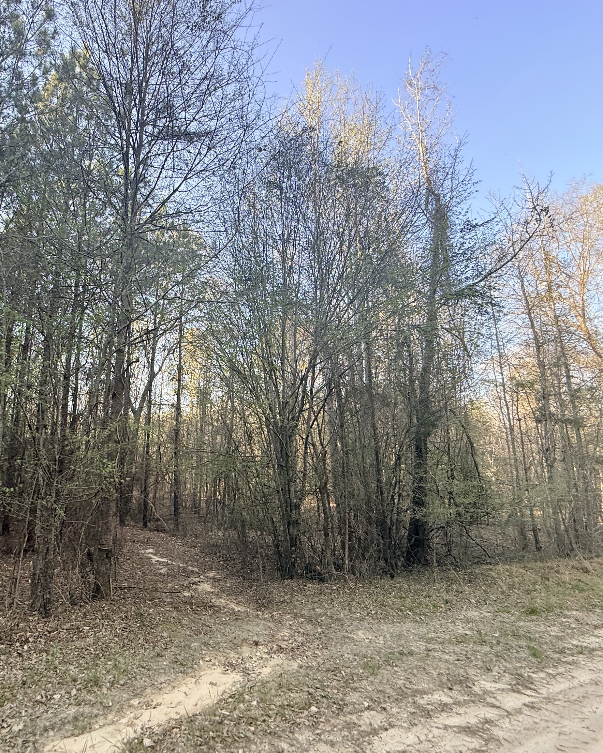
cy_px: 373
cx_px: 167
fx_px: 424
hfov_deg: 67.4
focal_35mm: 19
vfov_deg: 83.3
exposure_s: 1/131
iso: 64
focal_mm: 2.22
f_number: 2.2
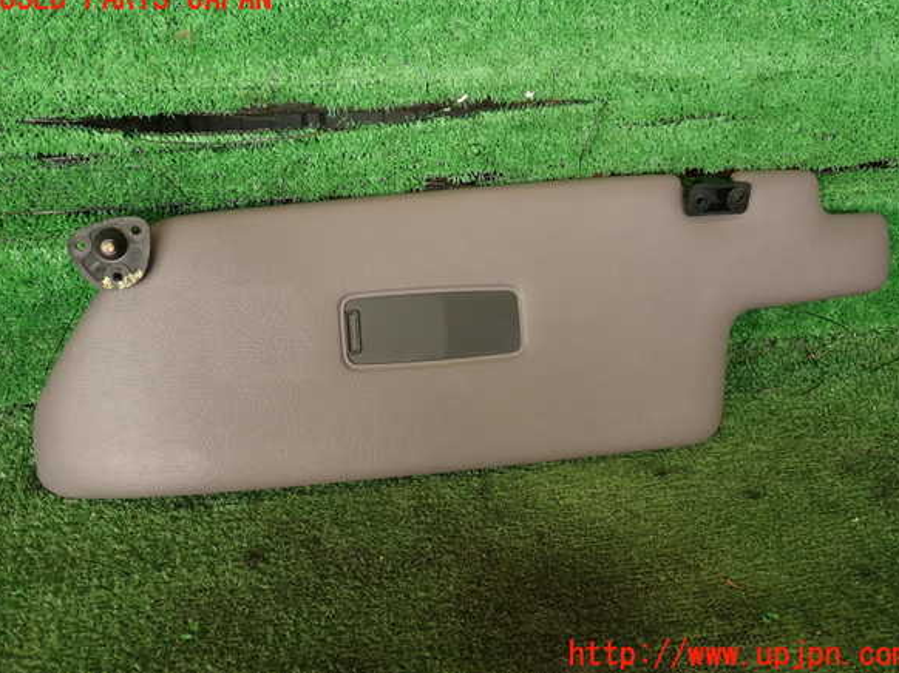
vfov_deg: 42.9
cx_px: 454
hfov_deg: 55.4
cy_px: 327
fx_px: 857
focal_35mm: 33
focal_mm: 5.79
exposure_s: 1/60
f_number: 2.4
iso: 125
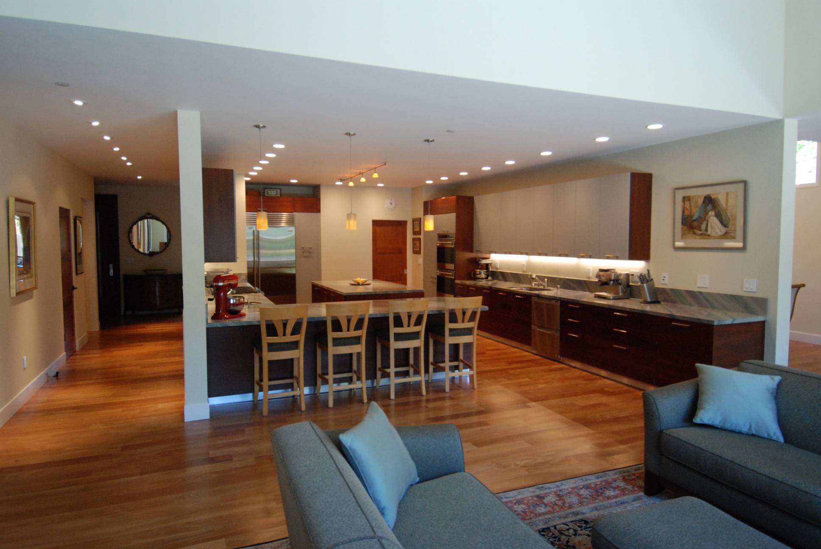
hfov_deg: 81.1
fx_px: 479
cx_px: 410
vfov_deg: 59.6
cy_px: 274
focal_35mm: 21
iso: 1000
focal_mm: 14
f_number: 4
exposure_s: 1/100
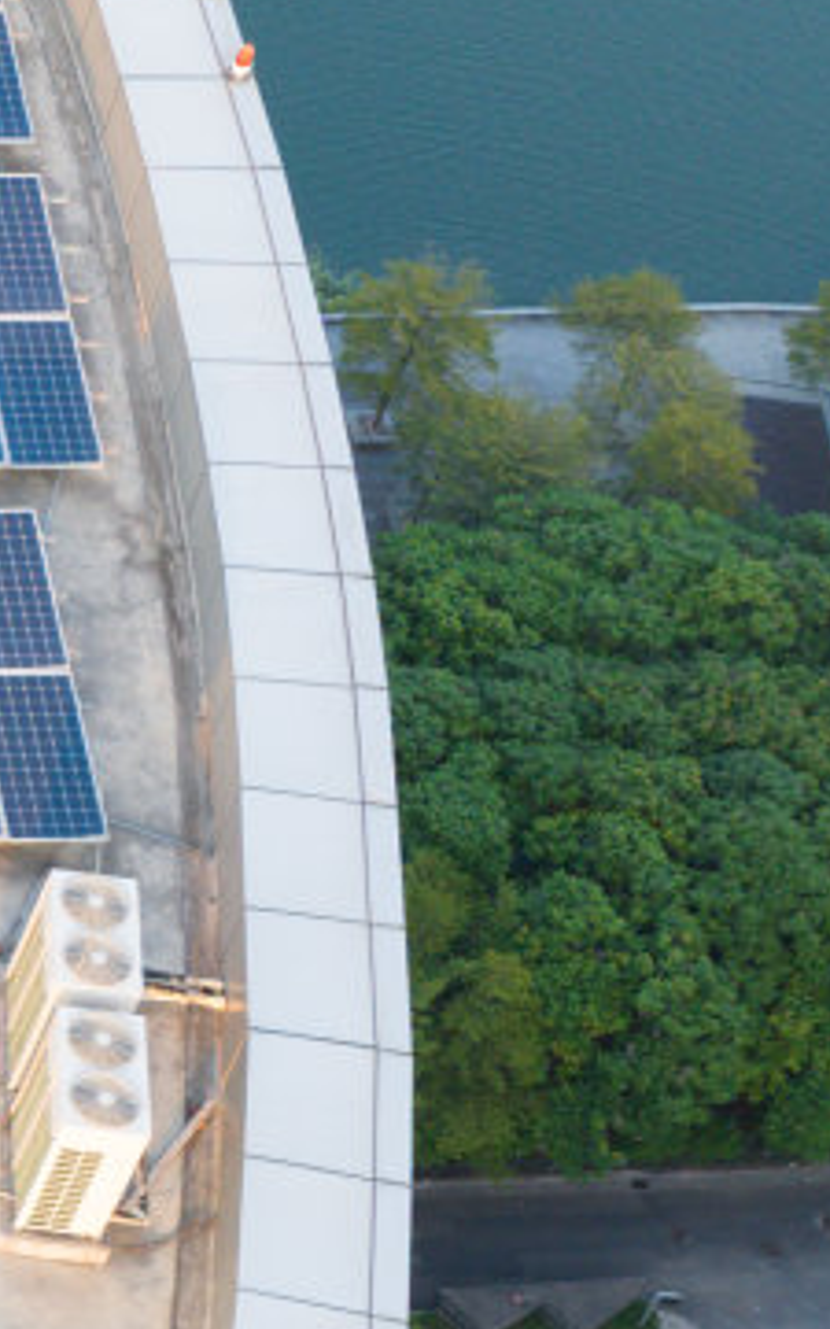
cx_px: -1247
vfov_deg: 18.3
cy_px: 978
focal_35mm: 113
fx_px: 4090
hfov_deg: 10.0
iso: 100
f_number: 2.8
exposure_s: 1/100
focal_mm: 12.29
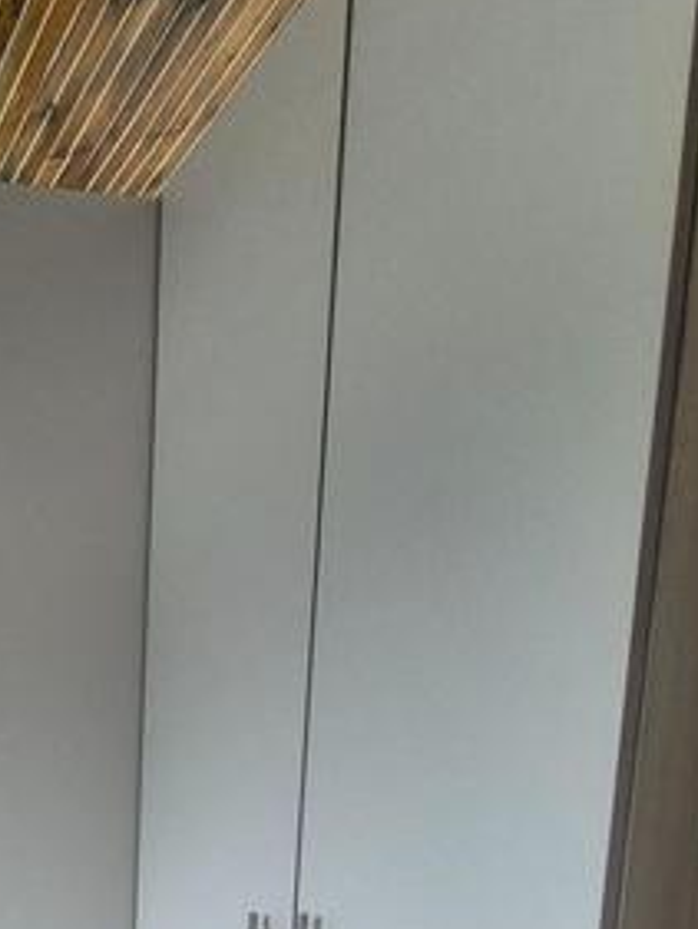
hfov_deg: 31.4
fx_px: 994
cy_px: 1025
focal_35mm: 37
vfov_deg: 40.4
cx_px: -172
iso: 250
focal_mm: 1.74
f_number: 2.2
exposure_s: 1/100
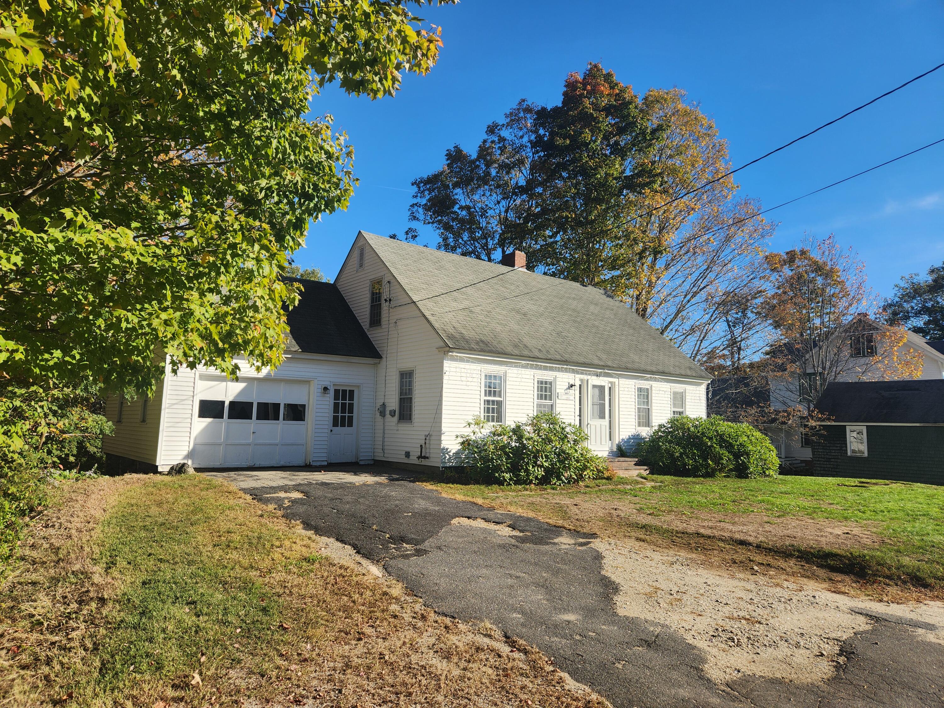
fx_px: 627
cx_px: 472
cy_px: 354
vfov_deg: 58.9
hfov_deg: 73.9
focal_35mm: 23
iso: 20
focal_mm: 5.4
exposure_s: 1/1384
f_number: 1.8
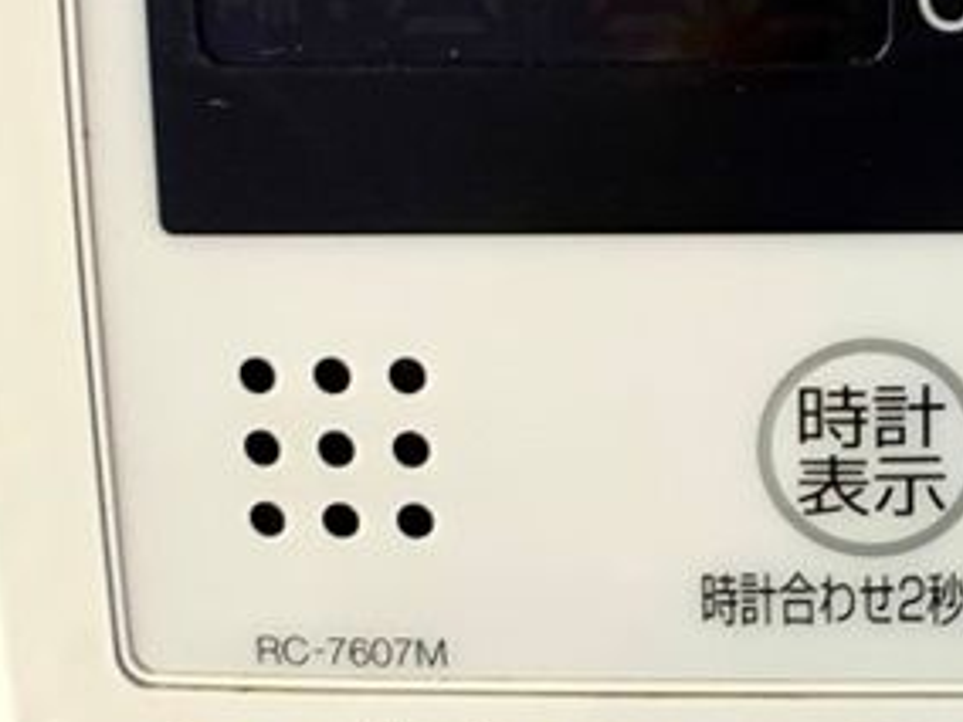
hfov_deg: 21.7
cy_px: 41
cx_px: 899
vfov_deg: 16.5
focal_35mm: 88
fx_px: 2448
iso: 64
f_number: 1.8
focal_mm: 4.25
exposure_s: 1/50
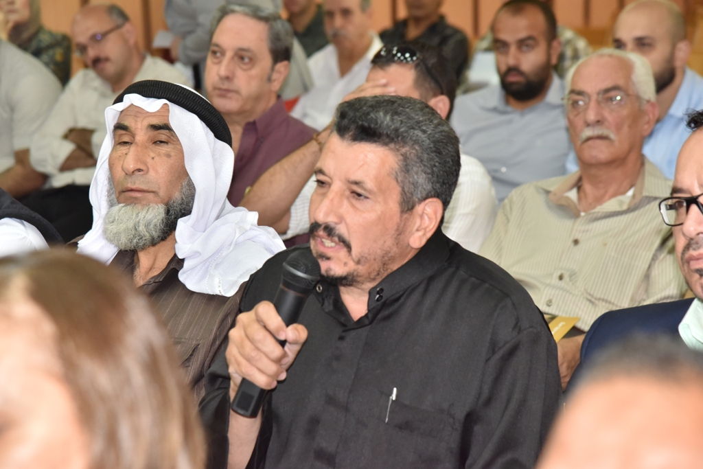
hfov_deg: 17.1
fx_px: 2344
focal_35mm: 120
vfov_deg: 11.4
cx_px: 352
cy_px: 234
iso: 2000
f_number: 6.3
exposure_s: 1/100
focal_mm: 120
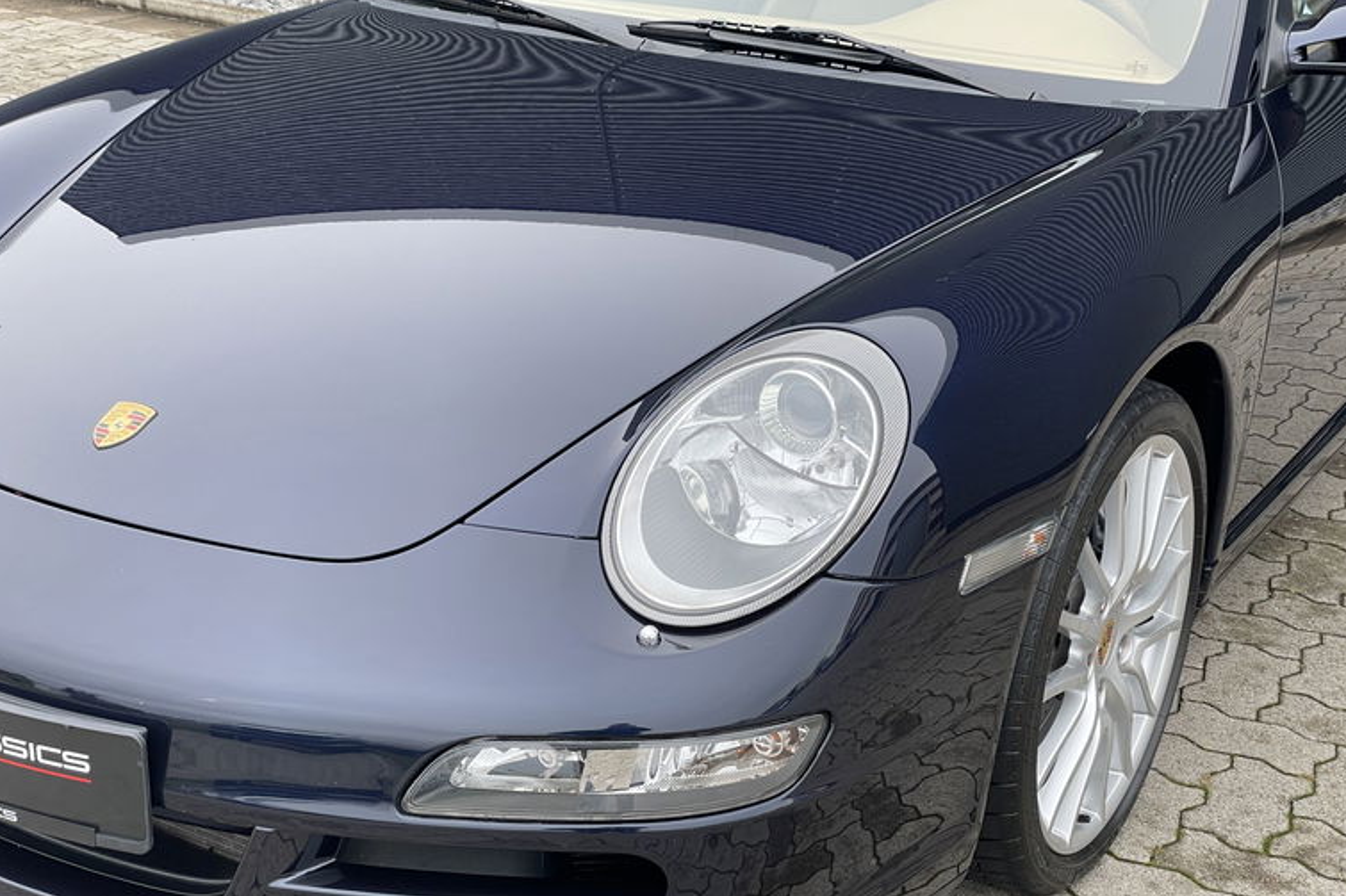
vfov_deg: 24.6
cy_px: 483
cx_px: 679
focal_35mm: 55
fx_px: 2056
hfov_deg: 36.3
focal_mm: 6
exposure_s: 1/152
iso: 25
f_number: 2
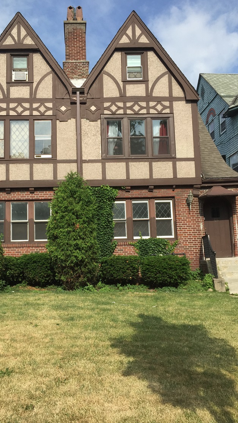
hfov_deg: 36.3
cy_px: 213
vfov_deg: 61.0
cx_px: 81
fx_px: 359
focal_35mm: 32
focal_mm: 4.15
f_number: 2.2
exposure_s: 1/1464
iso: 32
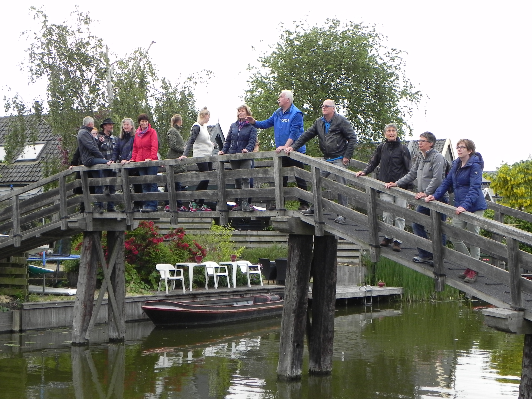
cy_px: 200
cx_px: 266
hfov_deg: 33.2
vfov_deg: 25.2
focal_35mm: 58
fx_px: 891
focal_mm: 10.3
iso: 160
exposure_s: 1/115
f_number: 3.5
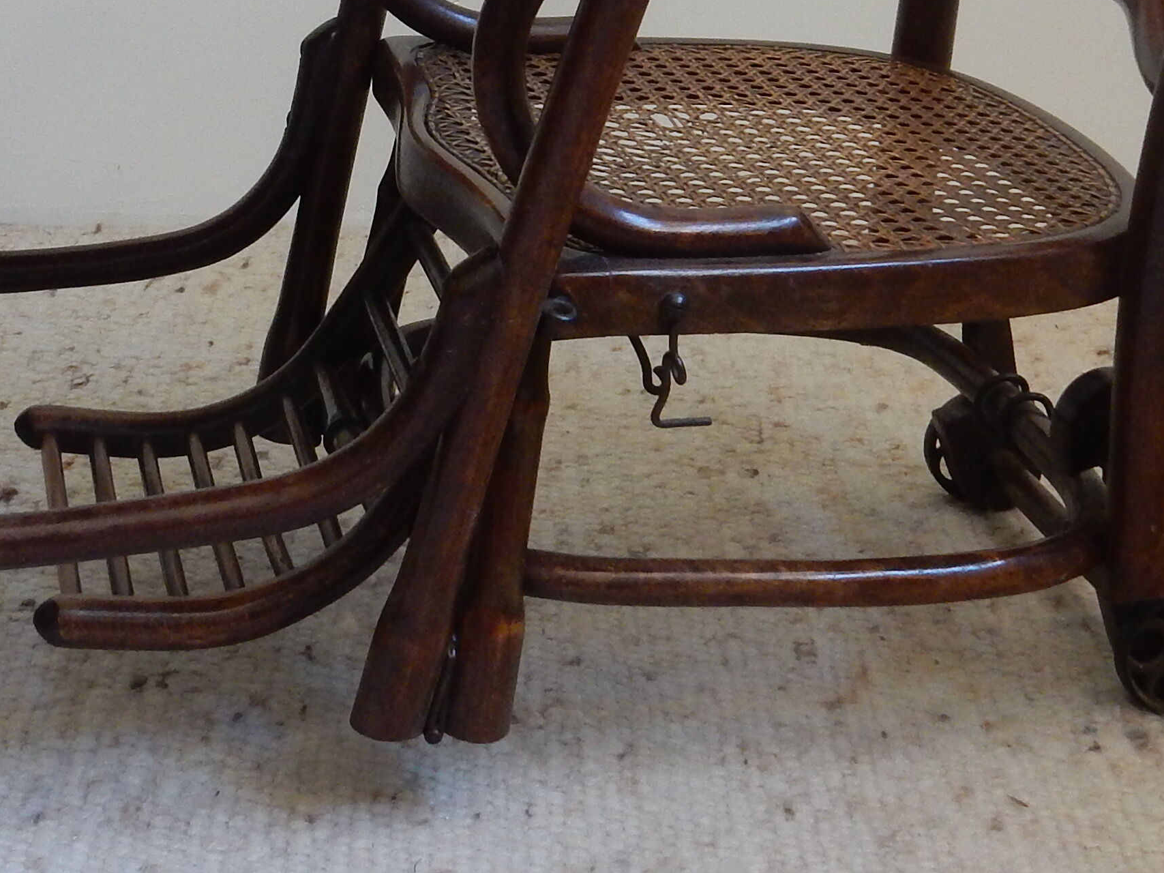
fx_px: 2724
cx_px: 337
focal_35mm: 81
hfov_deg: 23.9
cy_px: -5
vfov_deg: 17.8
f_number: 4
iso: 250
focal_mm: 5.4
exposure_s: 1/30
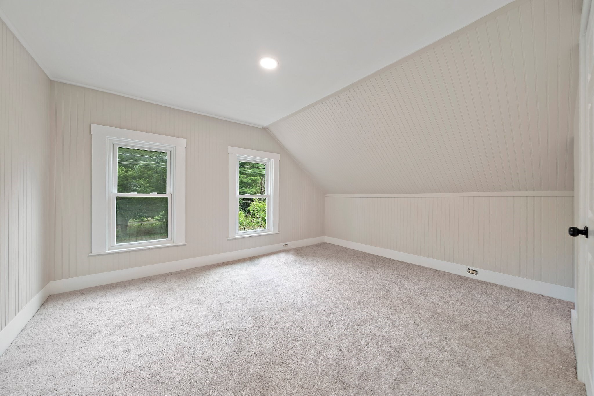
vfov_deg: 90.0
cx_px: 297
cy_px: 198
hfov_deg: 112.6
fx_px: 198
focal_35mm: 12
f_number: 8
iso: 320
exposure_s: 1/1.67
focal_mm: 12
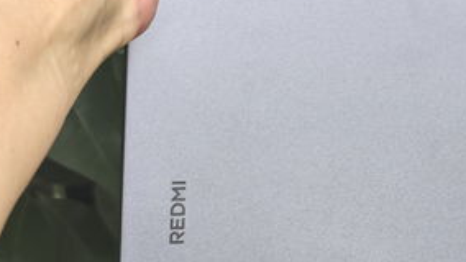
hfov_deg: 14.8
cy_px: -76
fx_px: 1755
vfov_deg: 8.4
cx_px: 511
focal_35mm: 142
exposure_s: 1/139
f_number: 2
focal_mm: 8.5
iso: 50
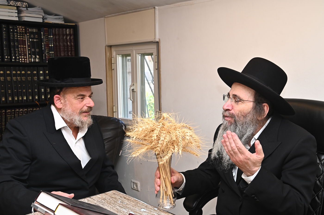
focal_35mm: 44
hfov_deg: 44.5
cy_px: 108
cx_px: 162
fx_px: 396
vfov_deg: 30.5
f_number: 8
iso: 1000
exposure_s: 1/200
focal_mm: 44
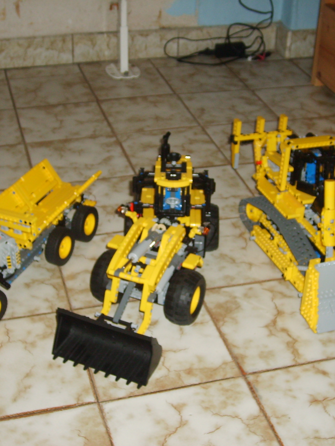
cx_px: 183
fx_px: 749
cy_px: 224
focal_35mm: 58
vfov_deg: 33.2
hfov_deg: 25.2
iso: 100
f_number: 3
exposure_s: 1/45
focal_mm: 7.2
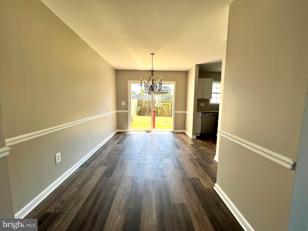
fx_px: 116
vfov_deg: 89.9
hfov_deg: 106.2
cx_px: 154
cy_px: 116
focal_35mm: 13
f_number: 1.8
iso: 32
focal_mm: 1.57
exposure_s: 1/151
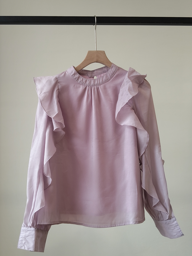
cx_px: 96
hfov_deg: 35.1
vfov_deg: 45.8
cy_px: 128
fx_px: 303
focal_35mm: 41
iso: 168
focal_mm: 4.15
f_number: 1.8
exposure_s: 1/33.3
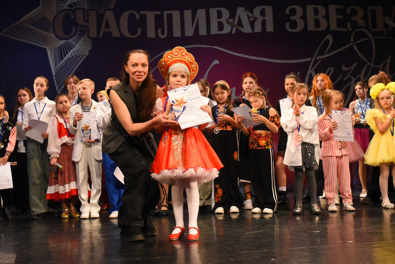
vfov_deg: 31.9
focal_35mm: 42
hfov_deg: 46.3
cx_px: 175
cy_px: 143
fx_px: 461
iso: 5000
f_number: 6.3
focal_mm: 35
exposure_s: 1/250
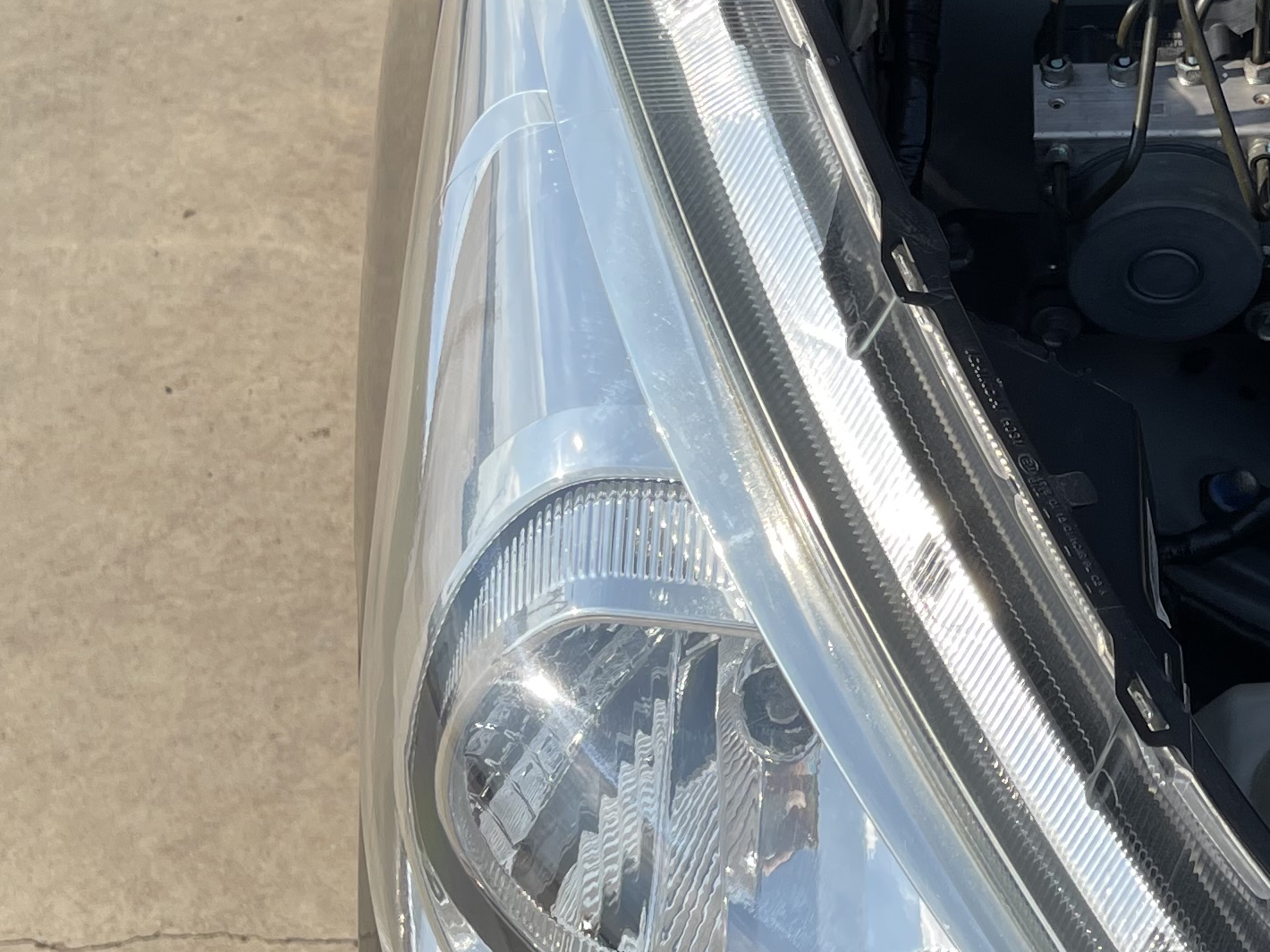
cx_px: 1245
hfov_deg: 26.1
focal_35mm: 71
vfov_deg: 20.7
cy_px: 397
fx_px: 2605
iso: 32
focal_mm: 5.1
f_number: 1.6
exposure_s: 1/3922
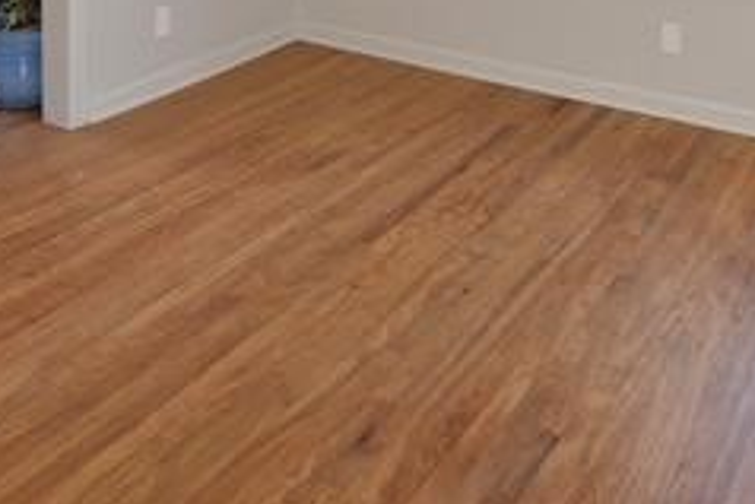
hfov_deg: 44.0
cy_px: -155
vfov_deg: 25.9
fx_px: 931
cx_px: 438
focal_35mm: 44
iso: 560
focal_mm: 11
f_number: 5.6
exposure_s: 1/125
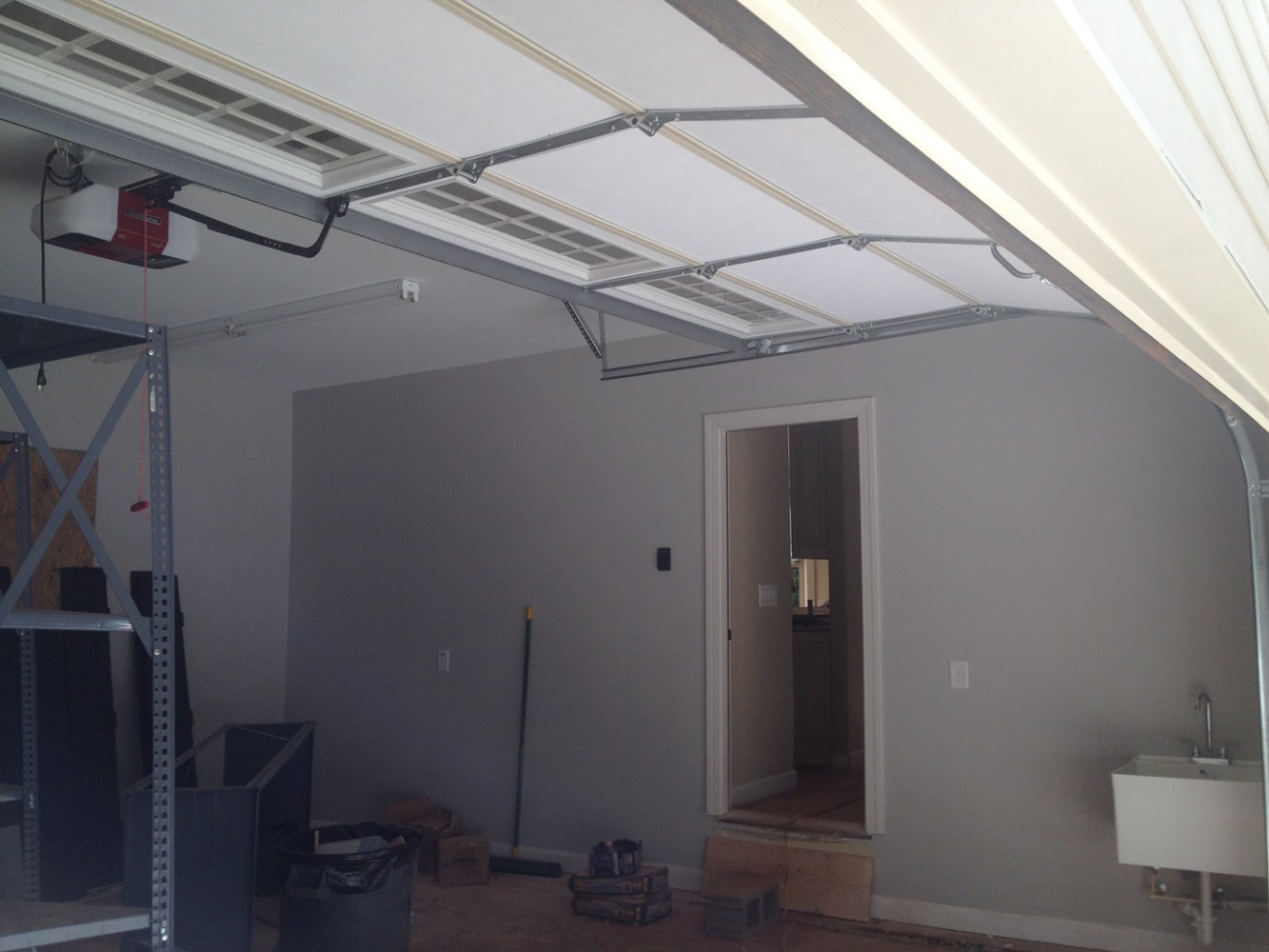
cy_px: 476
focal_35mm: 35
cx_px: 634
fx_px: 1283
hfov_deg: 52.6
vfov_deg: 40.7
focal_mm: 4.28
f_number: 2.4
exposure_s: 1/321
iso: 50
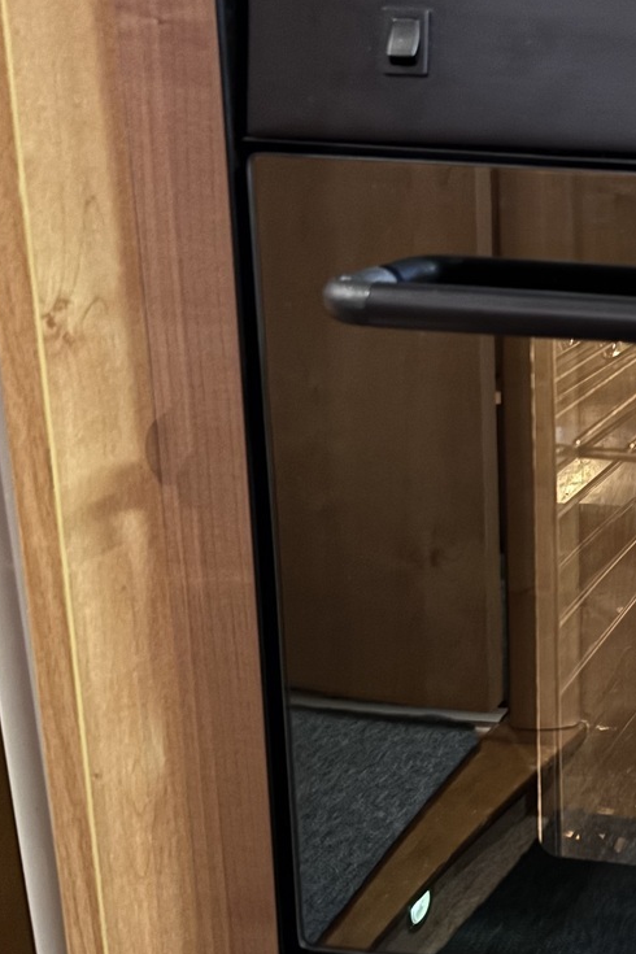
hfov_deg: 22.4
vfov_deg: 37.5
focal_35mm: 53
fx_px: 1404
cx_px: 863
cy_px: 436
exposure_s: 1/17
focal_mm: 5.96
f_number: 1.6
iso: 1000
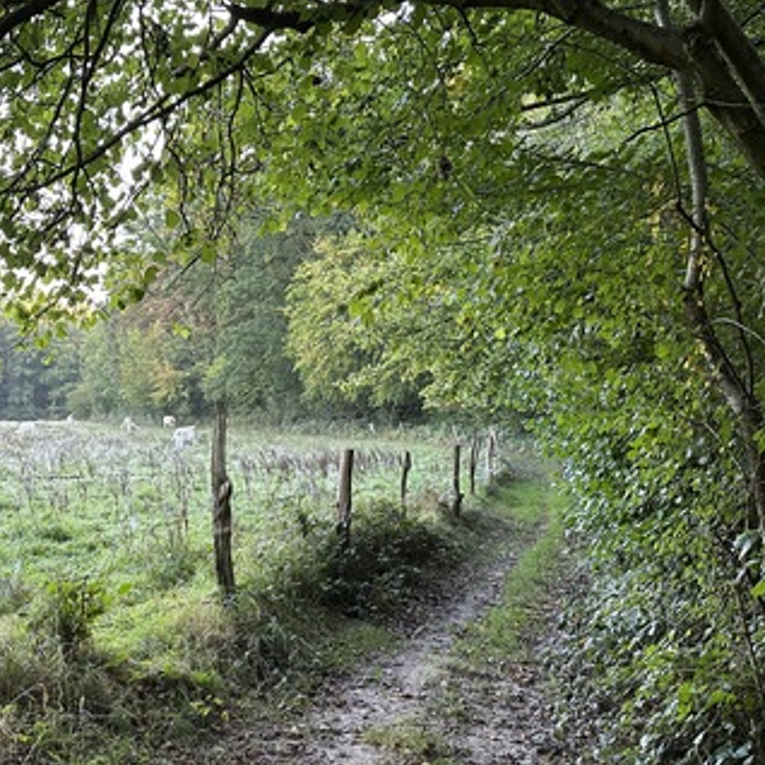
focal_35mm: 40
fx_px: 1000
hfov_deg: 40.7
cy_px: 464
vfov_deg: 41.6
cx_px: 192
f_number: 1.78
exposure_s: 1/121
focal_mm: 6.86
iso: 200
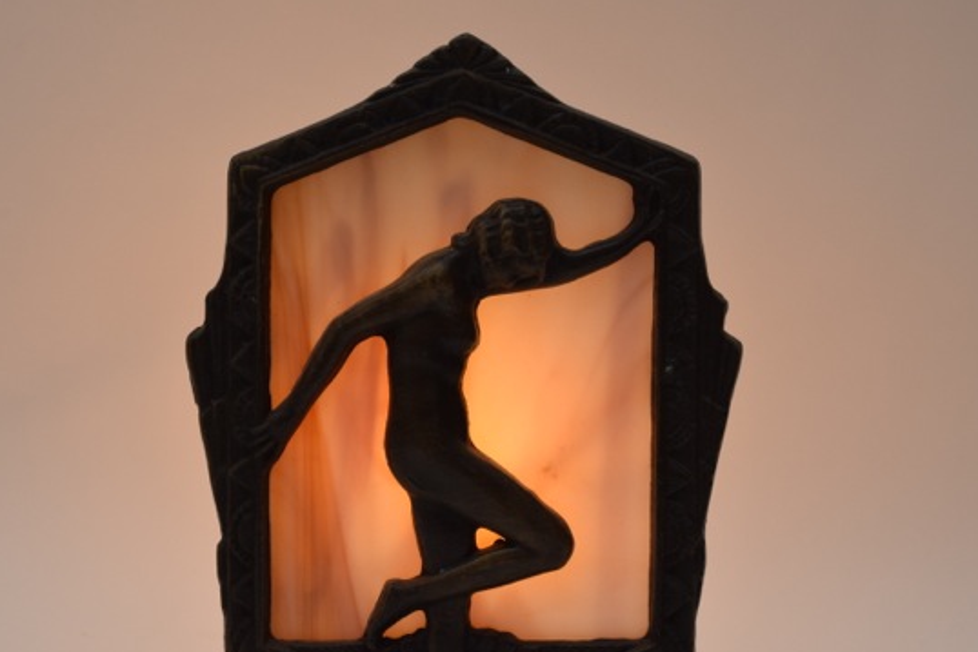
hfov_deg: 27.0
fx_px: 2038
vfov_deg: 18.2
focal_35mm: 75
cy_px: 384
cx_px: 444
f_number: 13
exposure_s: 1/125
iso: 800
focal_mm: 42
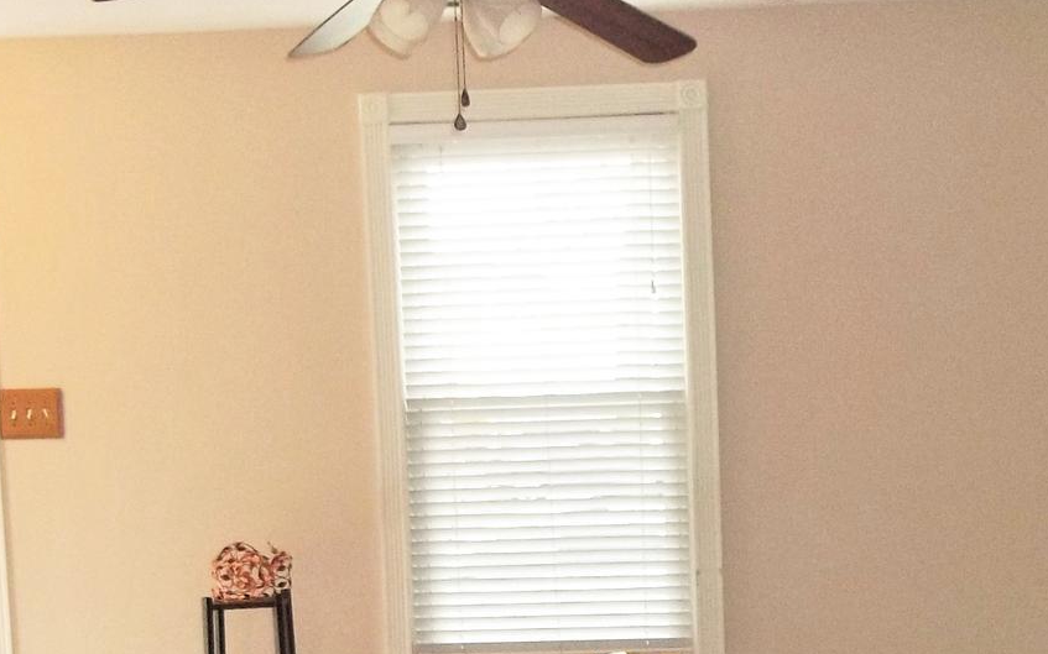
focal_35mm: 82
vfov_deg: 15.5
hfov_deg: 25.1
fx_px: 2342
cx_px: 679
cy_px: 707
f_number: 2.9
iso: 160
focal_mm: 5.7
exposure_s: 1/50
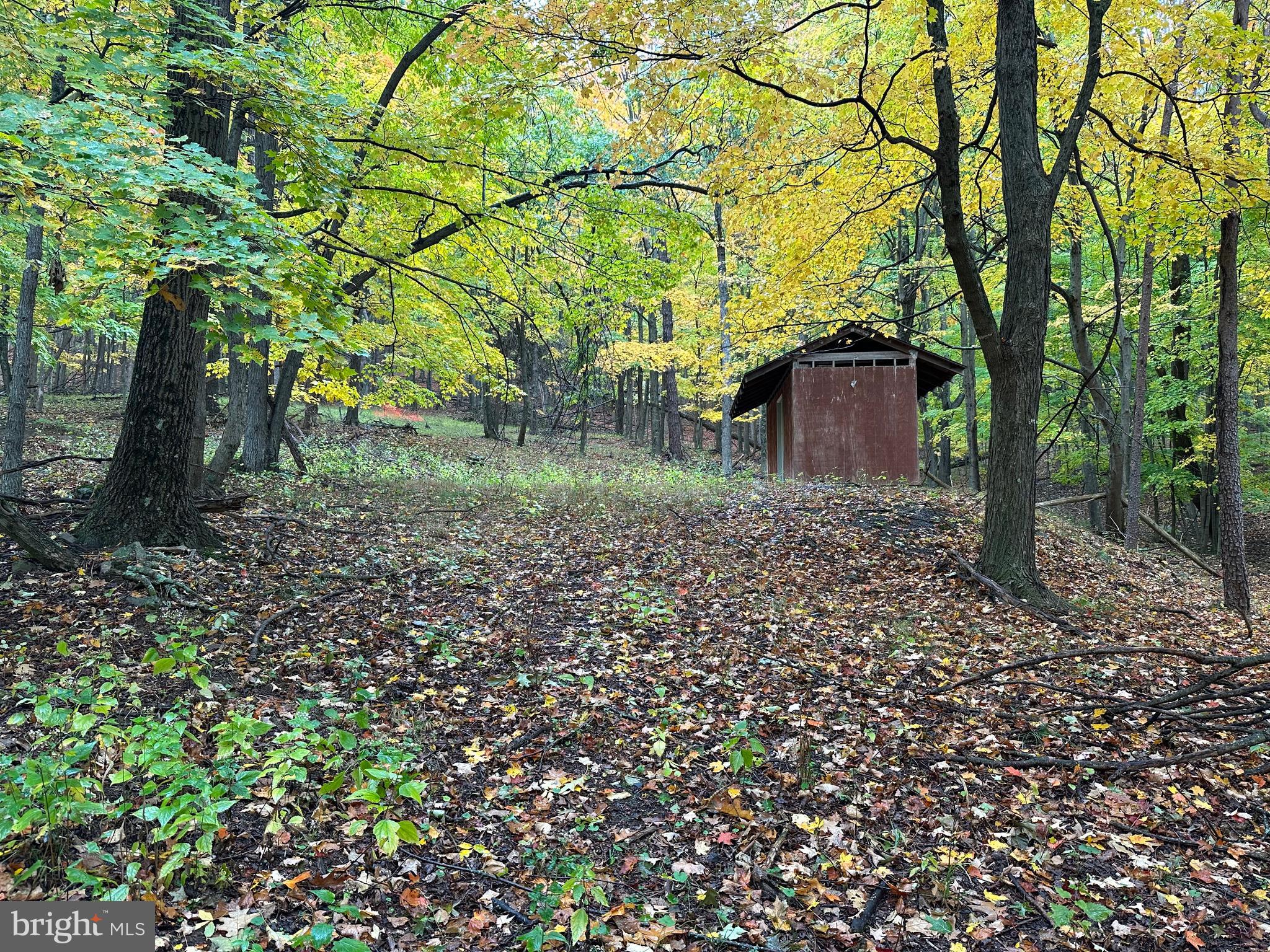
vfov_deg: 56.8
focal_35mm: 24
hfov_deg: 71.6
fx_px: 881
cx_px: 635
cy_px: 476
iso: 100
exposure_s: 1/121
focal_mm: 6.86
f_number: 1.78
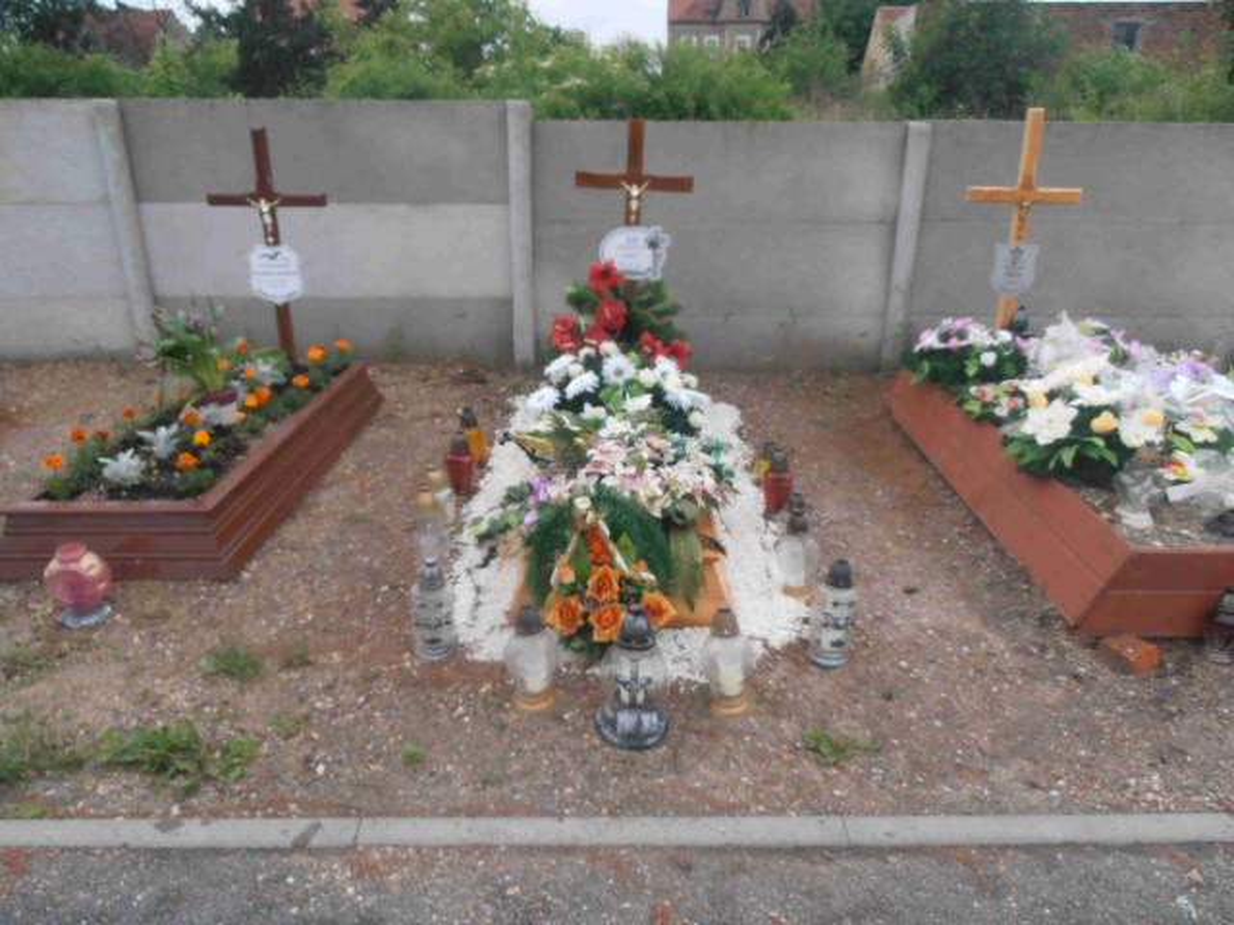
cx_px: 617
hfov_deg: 71.6
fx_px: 856
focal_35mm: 24
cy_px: 462
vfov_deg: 56.8
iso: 80
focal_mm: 4.2
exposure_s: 1/320
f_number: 3
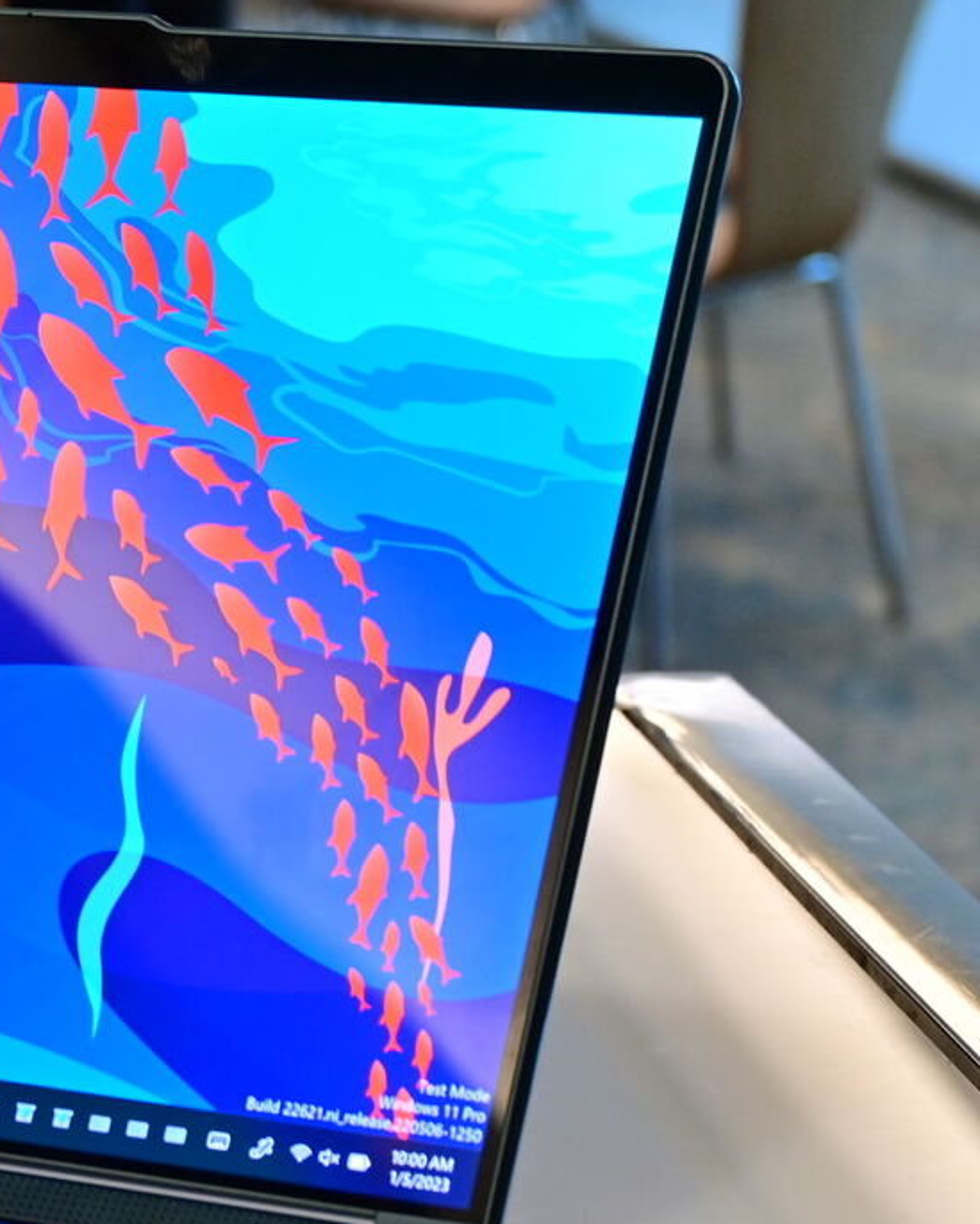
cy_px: 1008
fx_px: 4857
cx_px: -305
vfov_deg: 14.3
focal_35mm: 134
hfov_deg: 11.2
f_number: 5
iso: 400
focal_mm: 34
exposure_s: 1/50
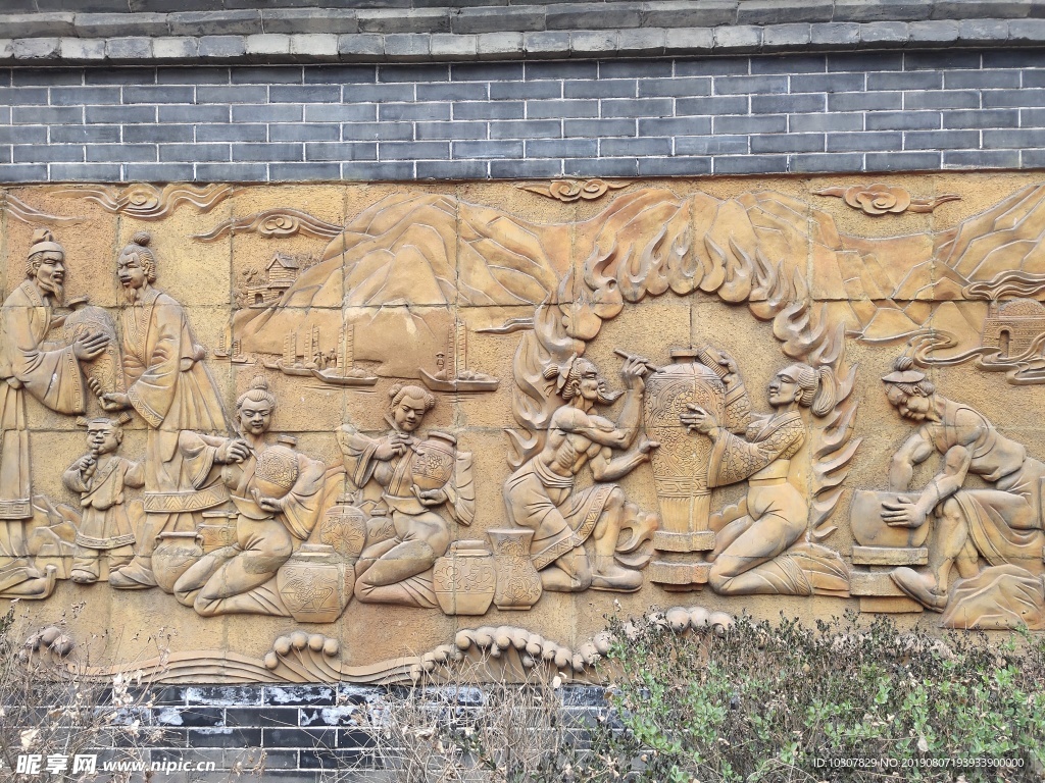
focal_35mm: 29
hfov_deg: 61.7
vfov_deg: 48.2
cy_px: 392
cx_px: 522
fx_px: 875
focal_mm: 4.27
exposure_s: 1/100
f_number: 1.8
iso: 133
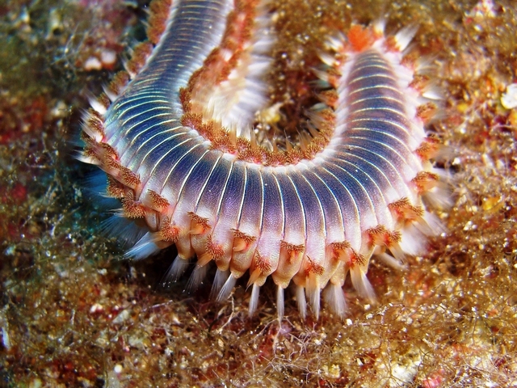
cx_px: 258
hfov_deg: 49.0
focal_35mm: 38
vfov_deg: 37.7
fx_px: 568
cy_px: 194
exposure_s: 1/60
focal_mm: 7.9
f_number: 5.6
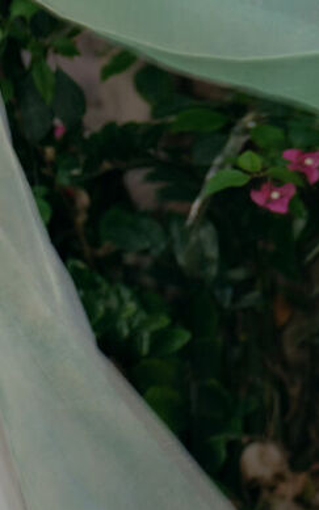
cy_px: -342
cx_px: -151
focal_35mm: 408
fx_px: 5677
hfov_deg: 3.2
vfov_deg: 5.1
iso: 200
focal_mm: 99
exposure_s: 1/125
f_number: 2.8
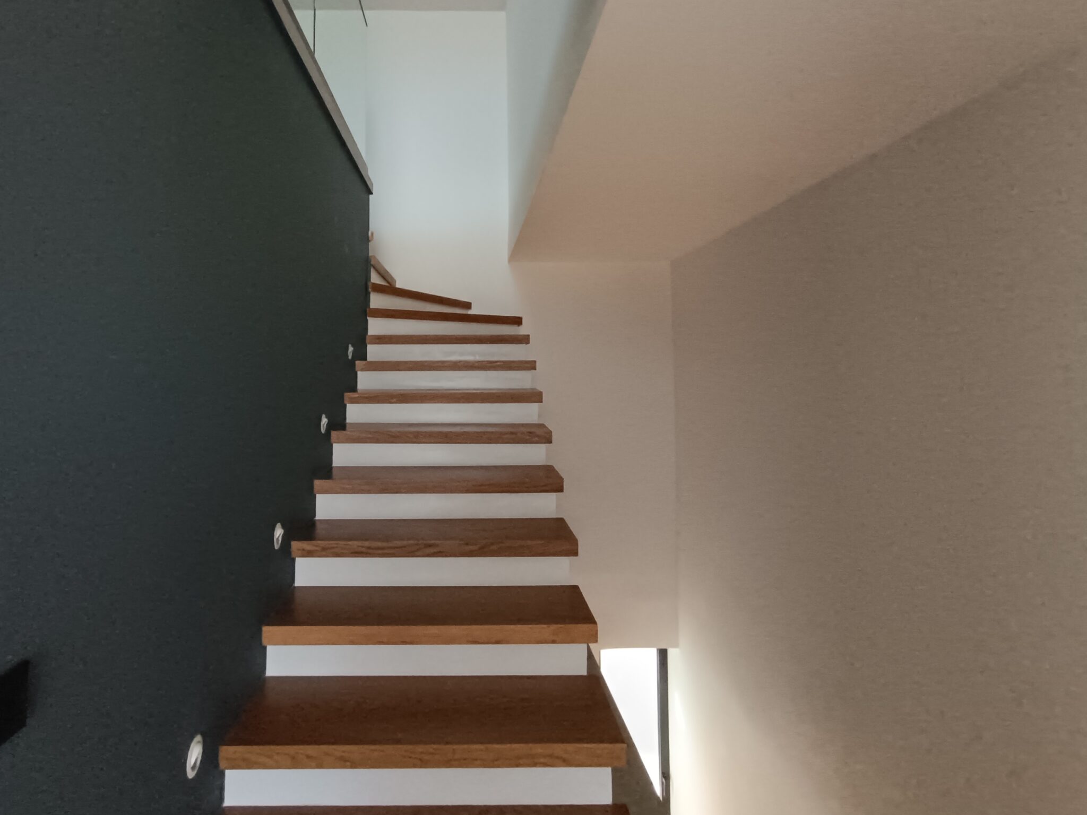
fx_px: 628
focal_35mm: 20
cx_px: 471
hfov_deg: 81.3
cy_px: 337
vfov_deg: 65.5
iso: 390
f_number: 2.2
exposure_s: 1/50
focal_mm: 1.66
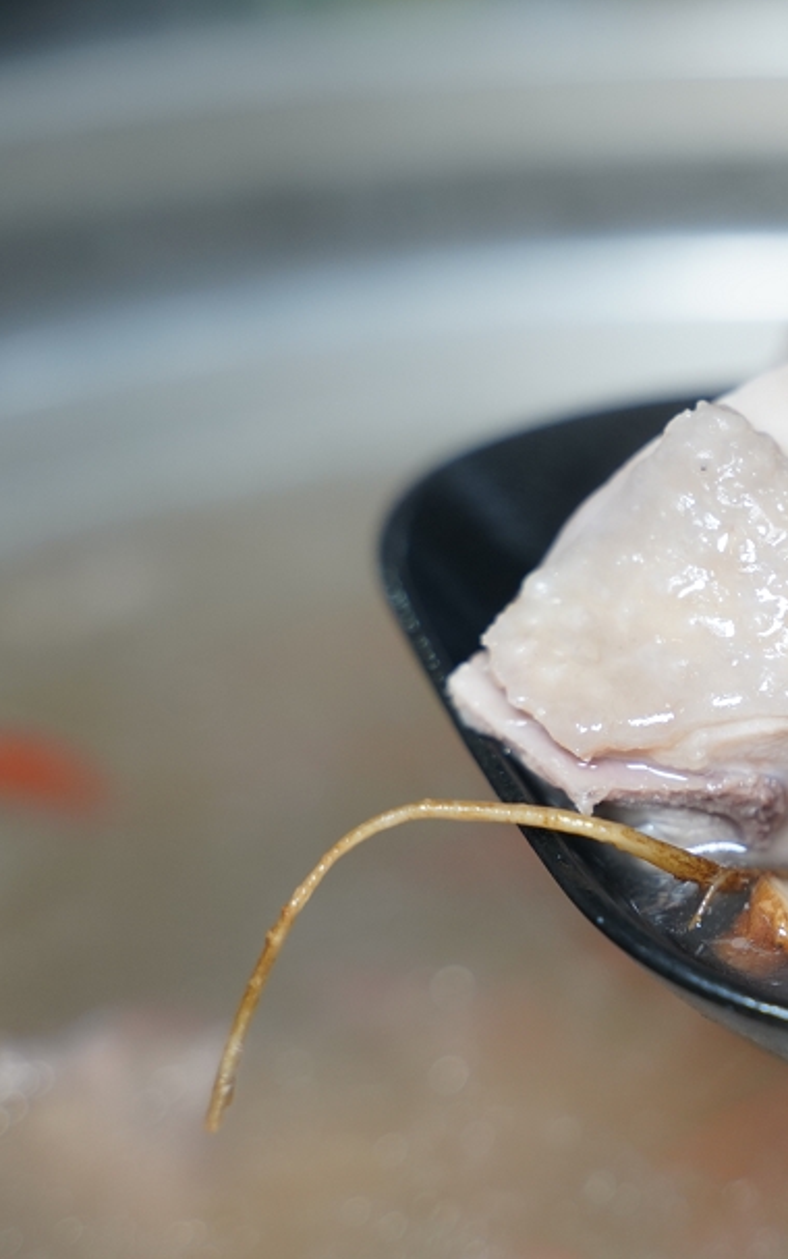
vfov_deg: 13.8
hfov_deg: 8.6
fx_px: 5182
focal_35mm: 151
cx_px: 958
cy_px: 637
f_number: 4
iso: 500
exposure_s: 1/80
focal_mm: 75
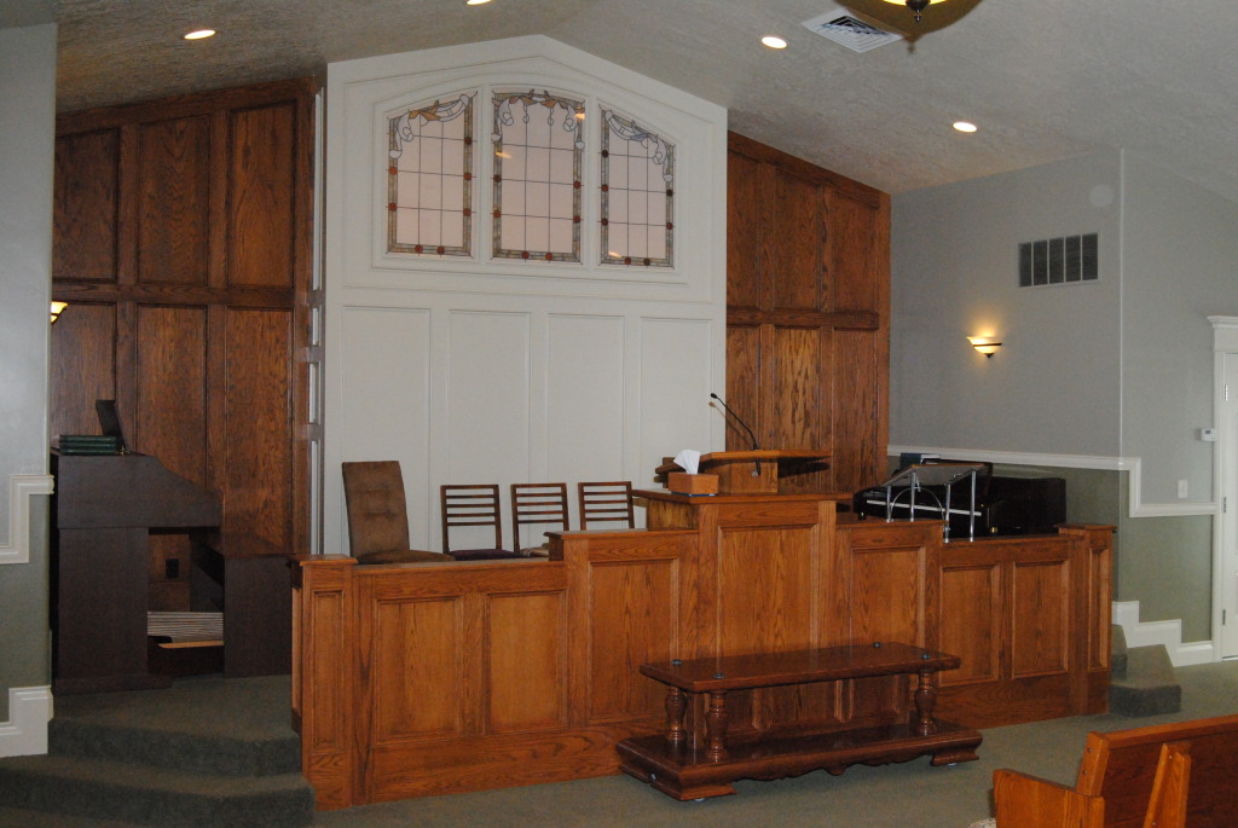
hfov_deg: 49.5
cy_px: 414
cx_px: 619
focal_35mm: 39
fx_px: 1342
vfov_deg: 34.3
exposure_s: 1/200
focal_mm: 26
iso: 1600
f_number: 8
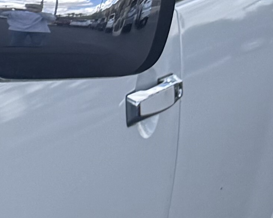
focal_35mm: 184
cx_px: -617
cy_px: 376
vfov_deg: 8.1
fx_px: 1487
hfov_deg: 8.4
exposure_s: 1/3279
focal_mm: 6.76
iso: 80
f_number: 1.78
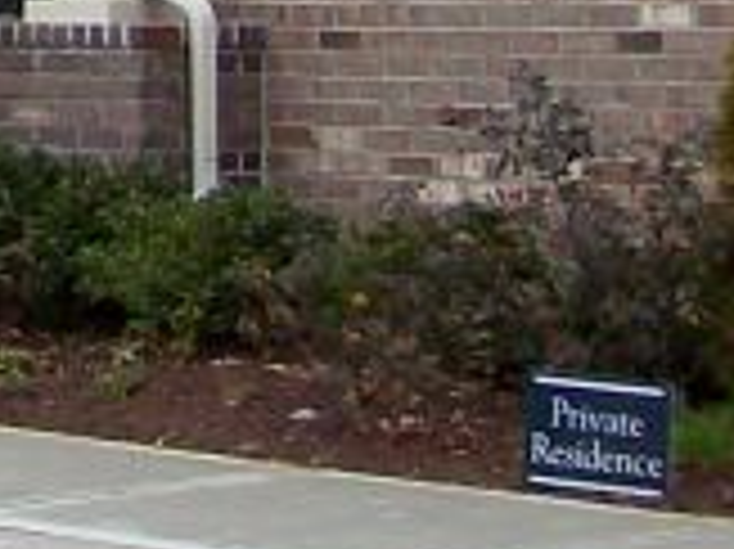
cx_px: -811
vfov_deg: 6.2
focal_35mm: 226
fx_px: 4789
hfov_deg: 8.3
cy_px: -968
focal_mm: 6
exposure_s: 1/240
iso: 80
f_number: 2.7
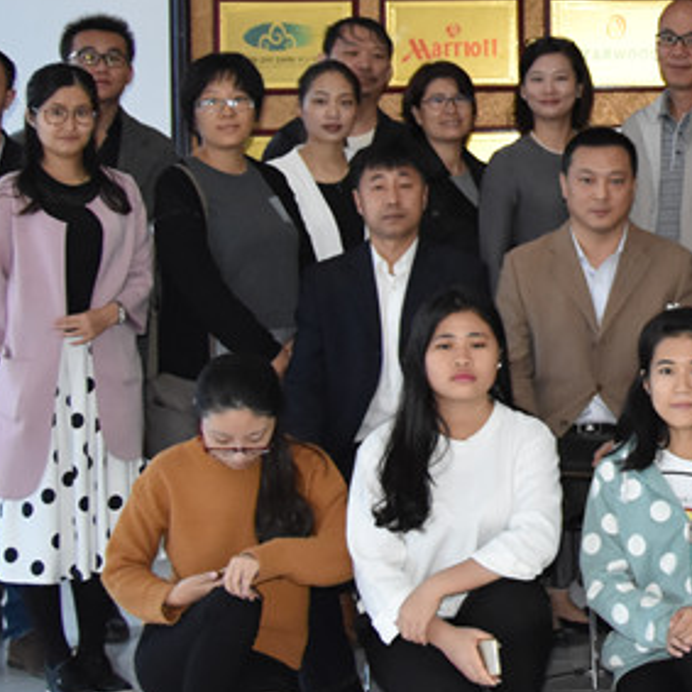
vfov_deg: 19.1
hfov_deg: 17.9
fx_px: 2036
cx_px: 934
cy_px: 149
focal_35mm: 90
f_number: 3.5
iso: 2000
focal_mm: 20
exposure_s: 1/60
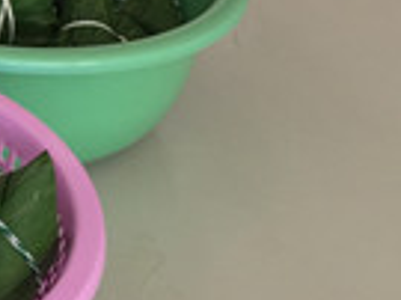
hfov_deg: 13.8
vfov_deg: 10.9
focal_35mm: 129
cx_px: -297
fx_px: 1493
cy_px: -211
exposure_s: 1/50
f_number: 2.2
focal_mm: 4.15
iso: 40
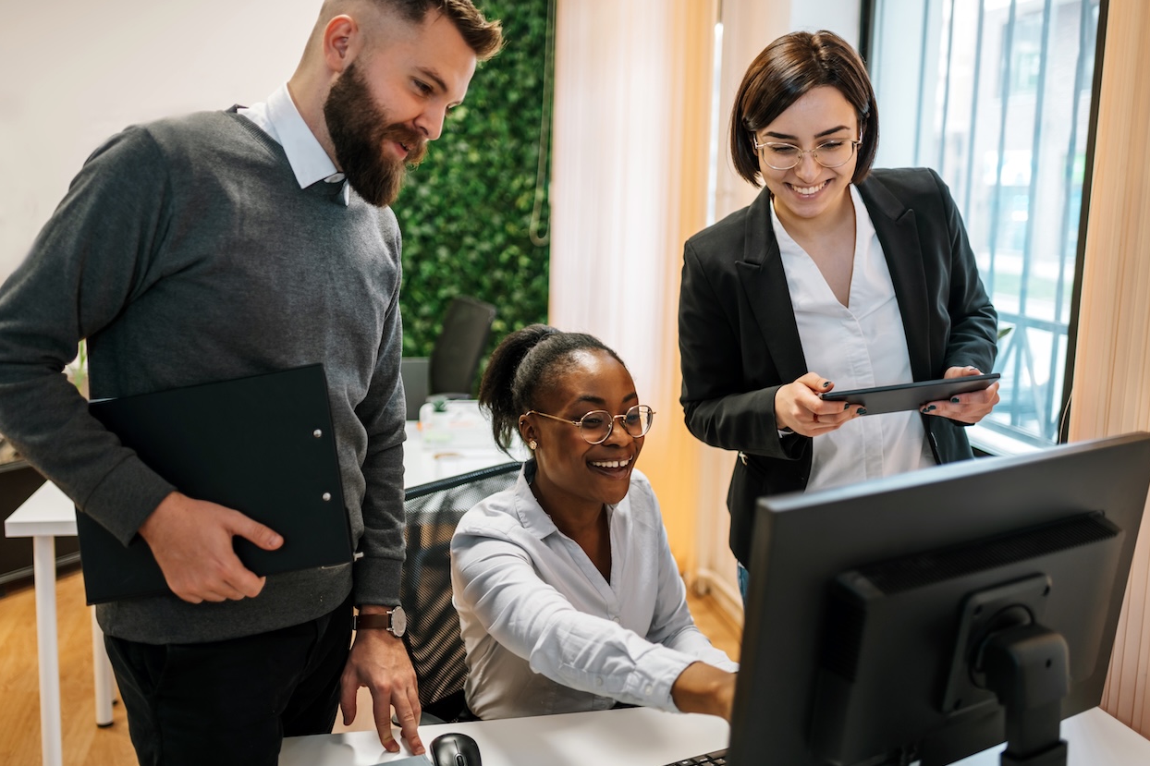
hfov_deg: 53.1
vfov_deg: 36.9
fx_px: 1150
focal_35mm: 36
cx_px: 586
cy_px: 373
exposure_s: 1/60
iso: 250
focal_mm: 35
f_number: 1.8
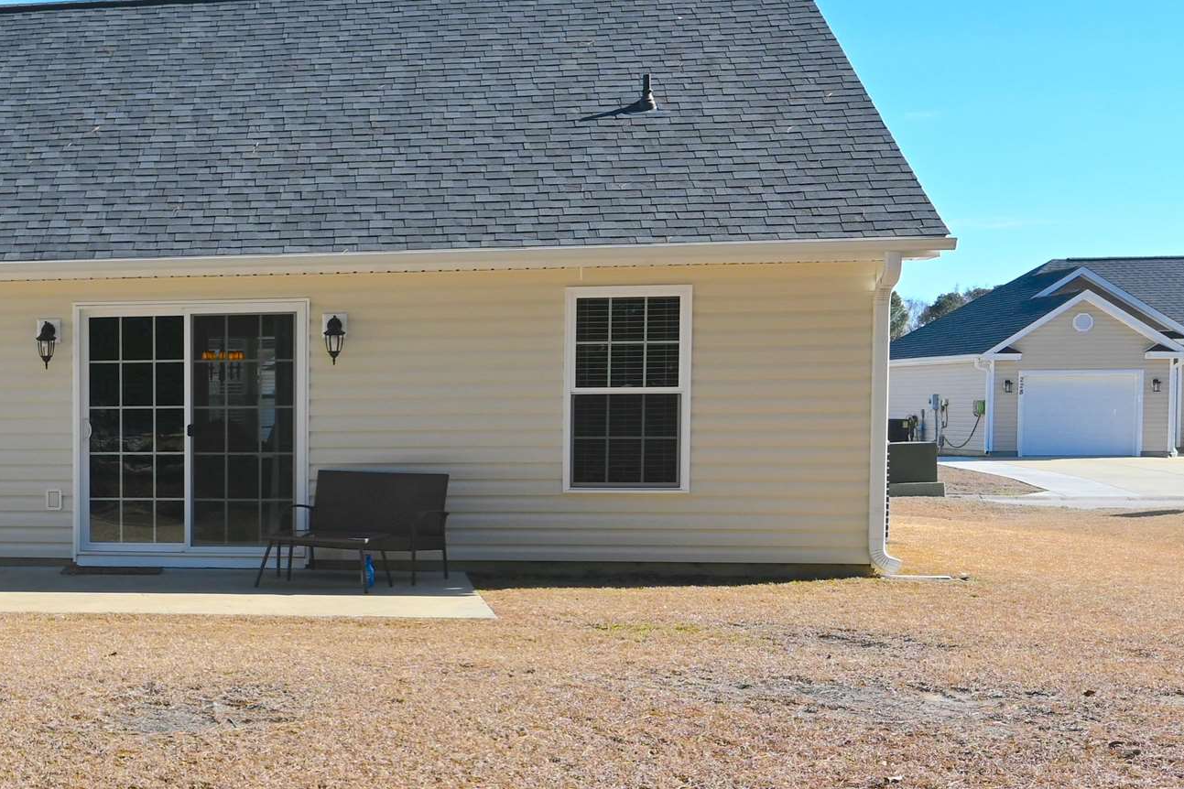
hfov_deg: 30.9
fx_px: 1875
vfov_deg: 23.6
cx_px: -150
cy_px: 541
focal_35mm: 57
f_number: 7.1
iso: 100
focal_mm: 16
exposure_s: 1/320
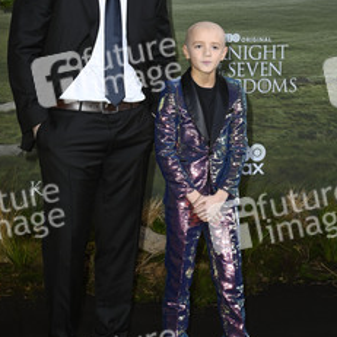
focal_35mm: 91
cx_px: 149
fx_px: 1002
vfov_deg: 19.1
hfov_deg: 19.1
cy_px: 146
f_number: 5.6
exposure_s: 1/250
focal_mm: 62
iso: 640
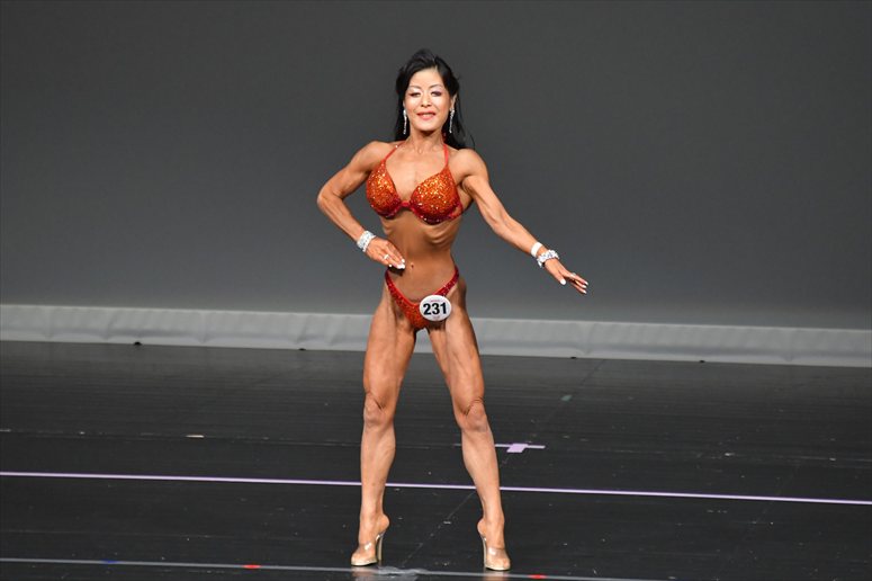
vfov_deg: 3.1
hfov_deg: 4.6
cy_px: 290
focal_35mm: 450
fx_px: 10895
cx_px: 436
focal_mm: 300
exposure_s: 1/400
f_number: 5.6
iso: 4000
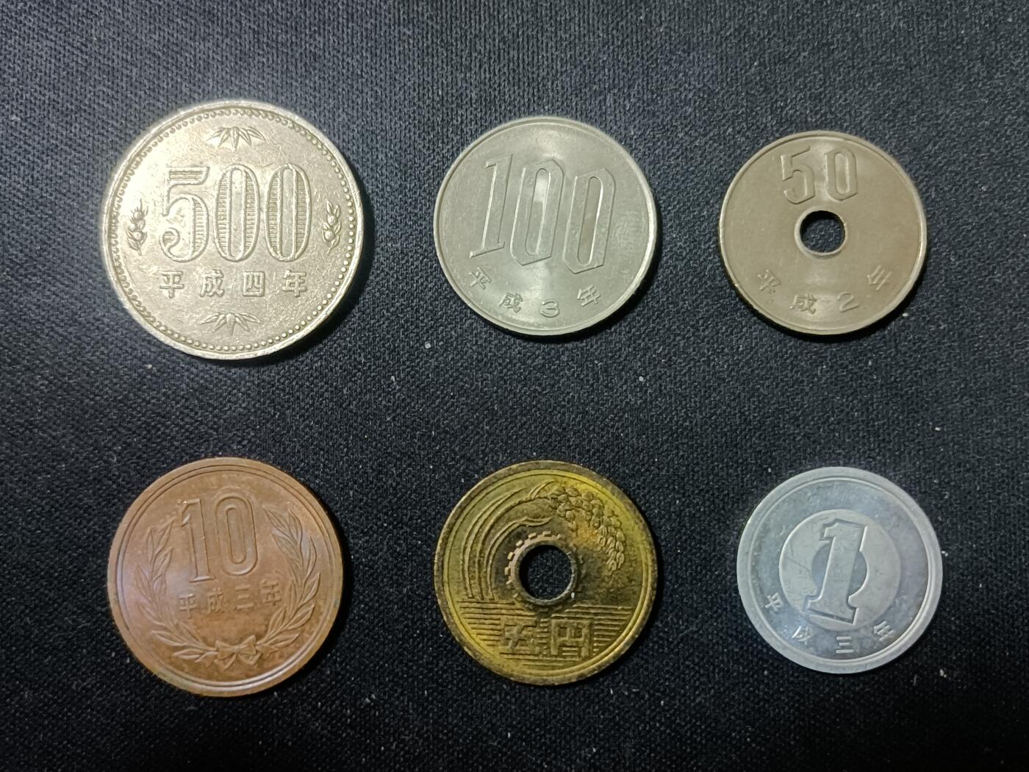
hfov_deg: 55.4
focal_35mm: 33
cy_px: 386
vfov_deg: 42.9
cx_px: 514
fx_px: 981
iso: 1040
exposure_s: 1/33.3
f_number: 1.8
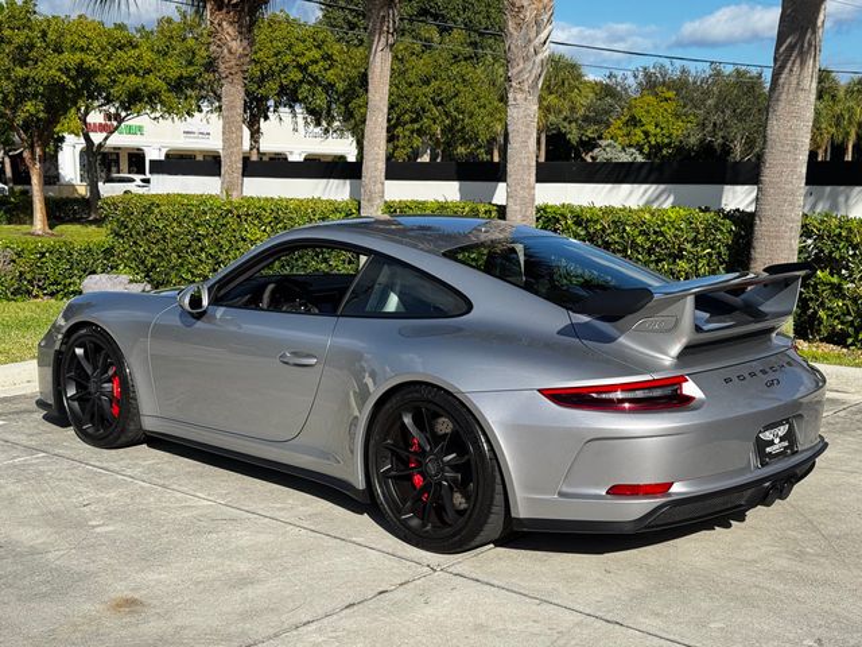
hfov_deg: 39.7
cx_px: 431
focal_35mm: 48
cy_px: 324
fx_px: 1195
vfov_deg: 30.3
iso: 64
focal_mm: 6.76
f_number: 1.78
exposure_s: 1/3096
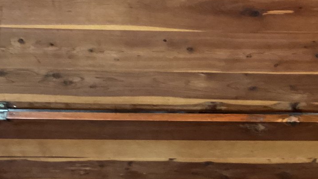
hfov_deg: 29.2
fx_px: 607
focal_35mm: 72
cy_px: 145
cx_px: 200
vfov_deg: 16.6
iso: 500
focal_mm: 3.3
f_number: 2.4
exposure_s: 1/30
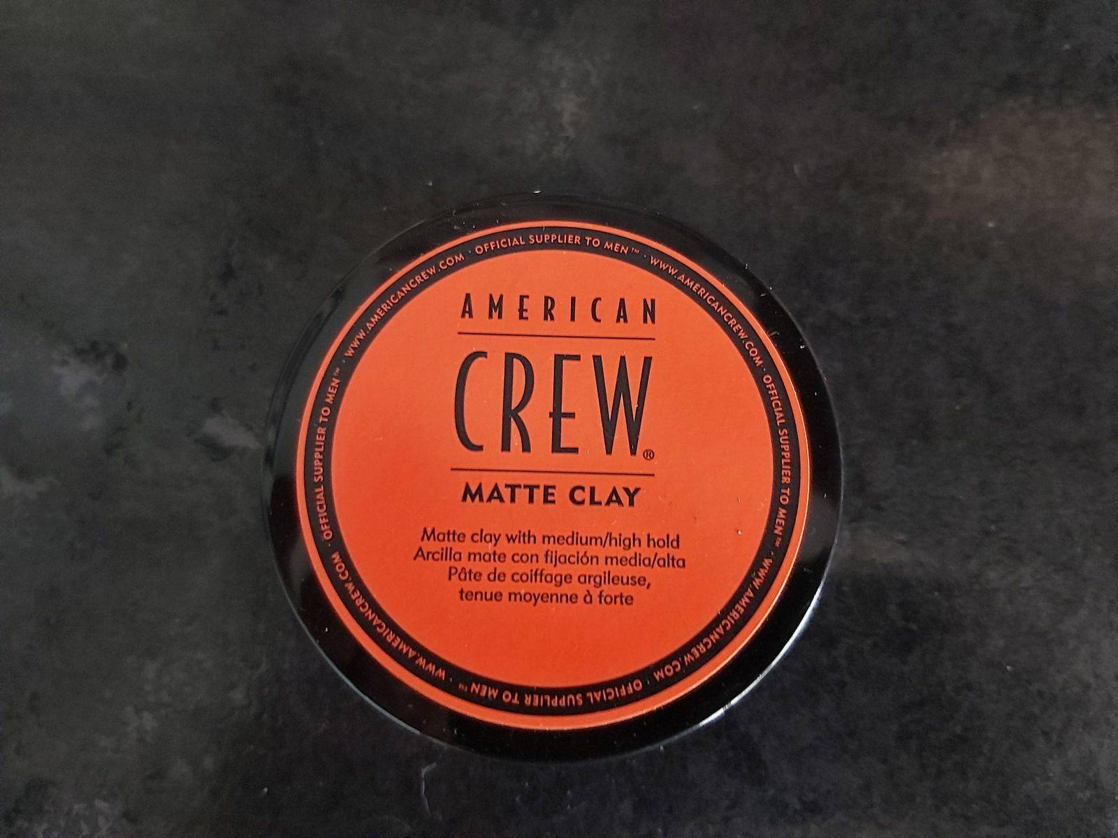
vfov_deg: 53.1
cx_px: 559
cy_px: 419
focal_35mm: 26
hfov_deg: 67.3
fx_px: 840
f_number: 1.7
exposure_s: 1/25
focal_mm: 3.92
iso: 500
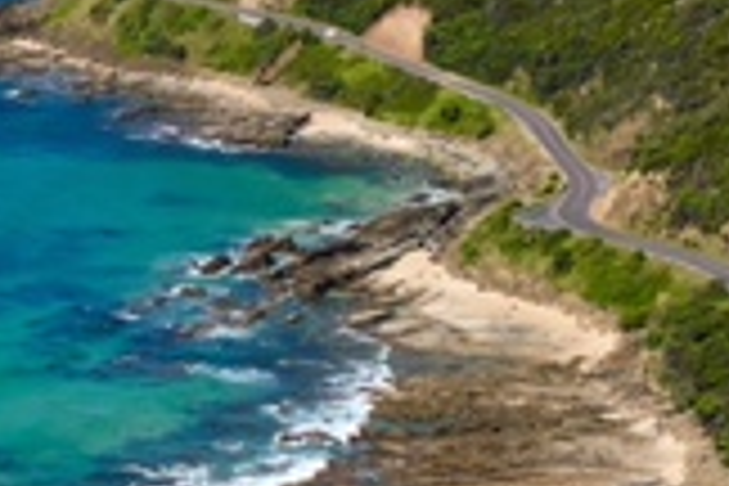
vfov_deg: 11.4
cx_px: -184
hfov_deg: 16.4
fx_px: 2410
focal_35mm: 119
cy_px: 522
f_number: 2.2
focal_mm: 4.15
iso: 25
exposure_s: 1/1832
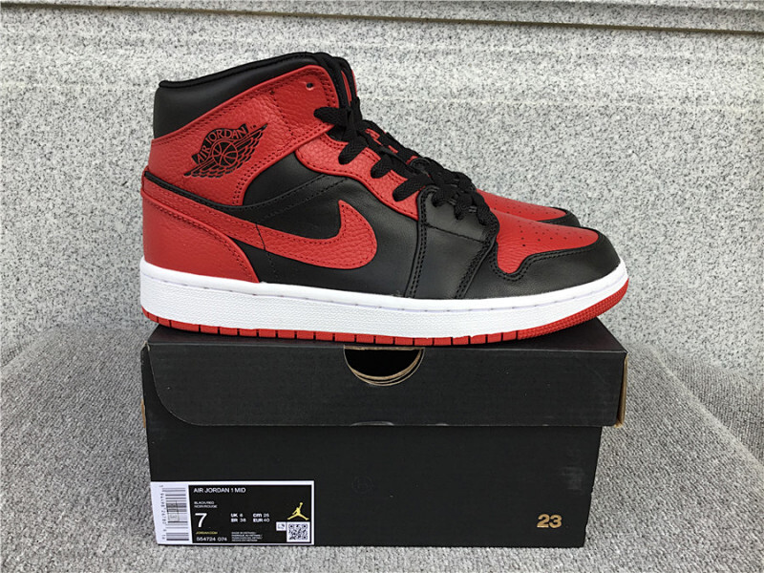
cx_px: 382
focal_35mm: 31
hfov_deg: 58.4
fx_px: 684
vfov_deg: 45.4
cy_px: 286
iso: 25
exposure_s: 1/167
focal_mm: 3.3
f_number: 2.4
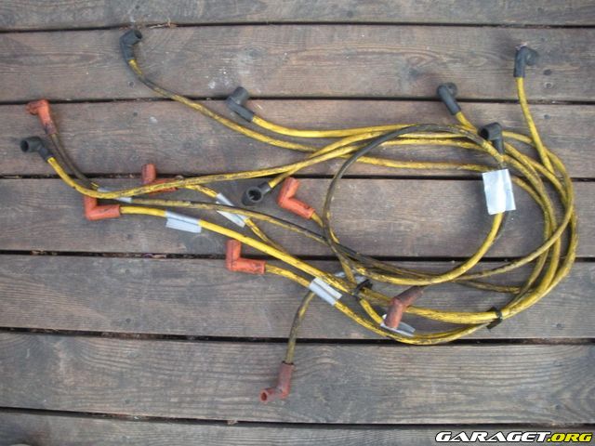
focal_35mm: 36
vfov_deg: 39.7
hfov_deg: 51.4
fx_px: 619
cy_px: 223
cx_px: 298
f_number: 3.5
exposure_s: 1/30
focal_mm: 6.3
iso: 400
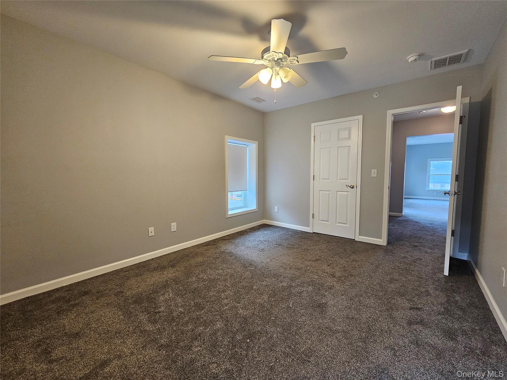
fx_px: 190
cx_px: 254
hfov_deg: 106.2
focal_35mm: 13
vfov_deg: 89.9
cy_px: 190
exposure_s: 1/40
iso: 320
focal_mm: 2.2
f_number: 2.2
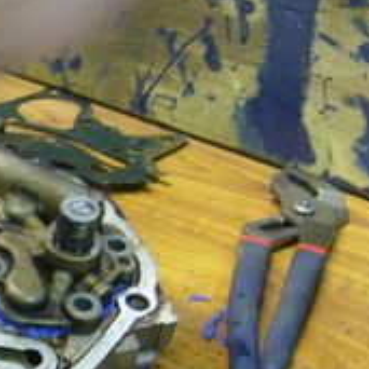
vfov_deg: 15.0
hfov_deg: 14.6
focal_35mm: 116
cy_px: 270
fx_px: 1399
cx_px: -65
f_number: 2.8
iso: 80
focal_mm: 5.8
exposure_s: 1/4
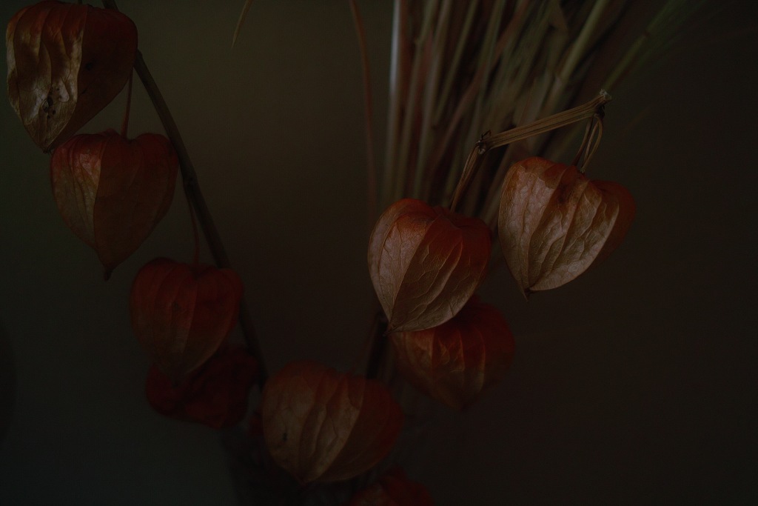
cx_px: 379
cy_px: 253
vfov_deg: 32.6
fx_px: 863
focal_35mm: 41
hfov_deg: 47.4
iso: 200
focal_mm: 24.2
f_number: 2.8
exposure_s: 1/25
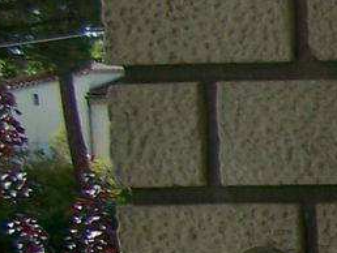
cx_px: 1010
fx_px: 2300
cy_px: 426
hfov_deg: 7.4
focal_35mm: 236
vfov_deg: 6.2
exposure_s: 1/1000
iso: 80
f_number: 2.8
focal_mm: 6.3
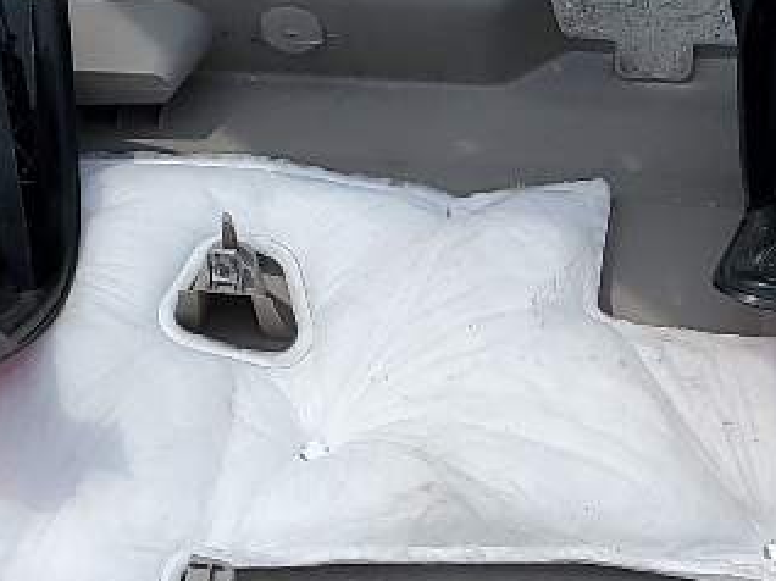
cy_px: 657
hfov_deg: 15.0
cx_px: 603
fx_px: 2934
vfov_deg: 11.1
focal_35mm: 131
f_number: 1.5
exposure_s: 1/10000
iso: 50
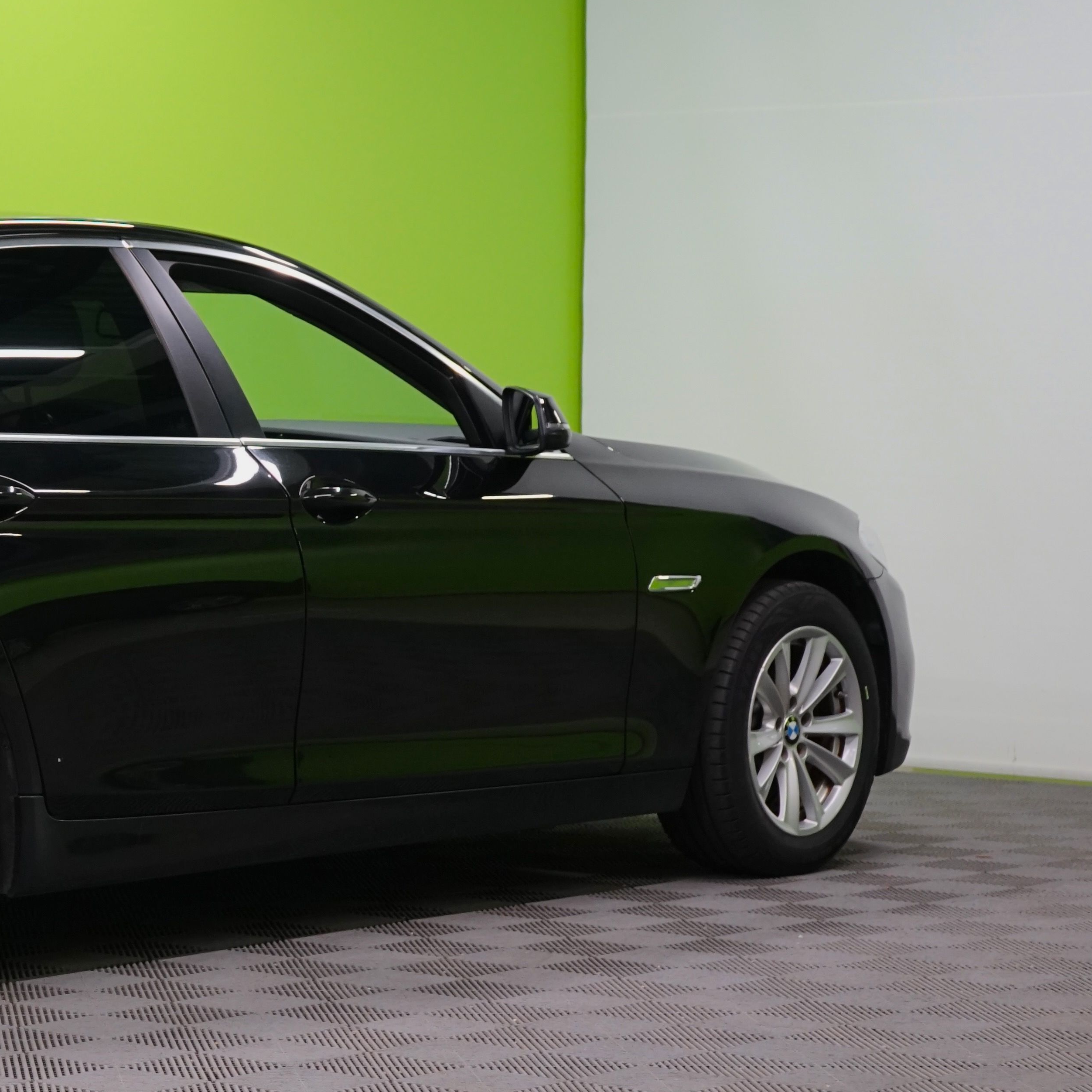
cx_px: -124
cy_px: 541
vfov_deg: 15.6
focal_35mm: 112
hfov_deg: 15.1
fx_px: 3997
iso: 1000
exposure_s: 1/50
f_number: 6.3
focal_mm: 55
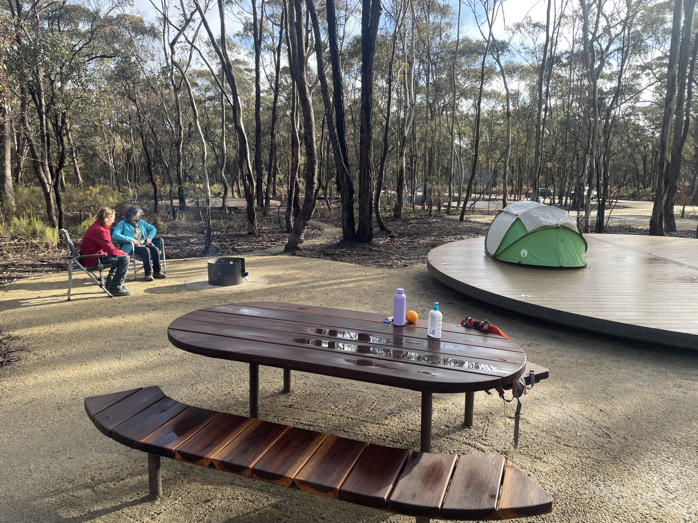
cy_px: 262
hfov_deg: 67.3
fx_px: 524
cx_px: 349
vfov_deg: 53.1
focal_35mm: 26
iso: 32
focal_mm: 4.2
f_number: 1.6
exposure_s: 1/561
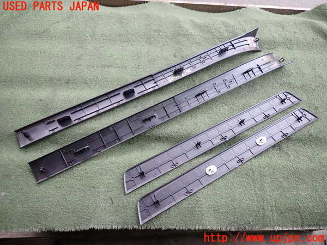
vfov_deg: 54.9
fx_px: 236
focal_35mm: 25
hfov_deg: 69.4
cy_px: 122
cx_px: 164
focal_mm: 4.5
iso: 125
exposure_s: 1/125
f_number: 2
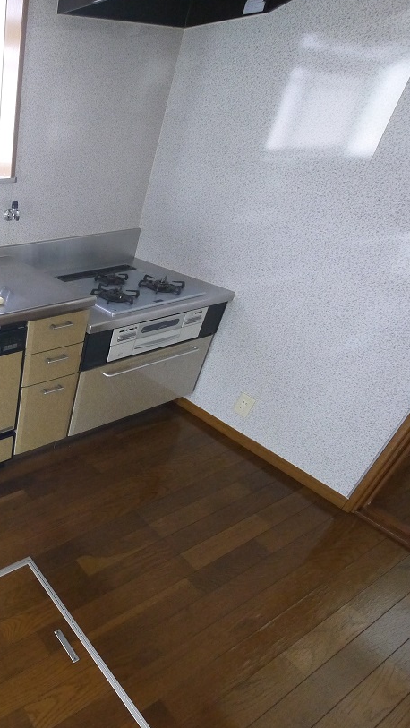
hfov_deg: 41.1
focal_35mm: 21
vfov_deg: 83.8
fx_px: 405
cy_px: 363
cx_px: -56
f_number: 4
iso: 1250
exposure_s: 1/60
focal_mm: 7
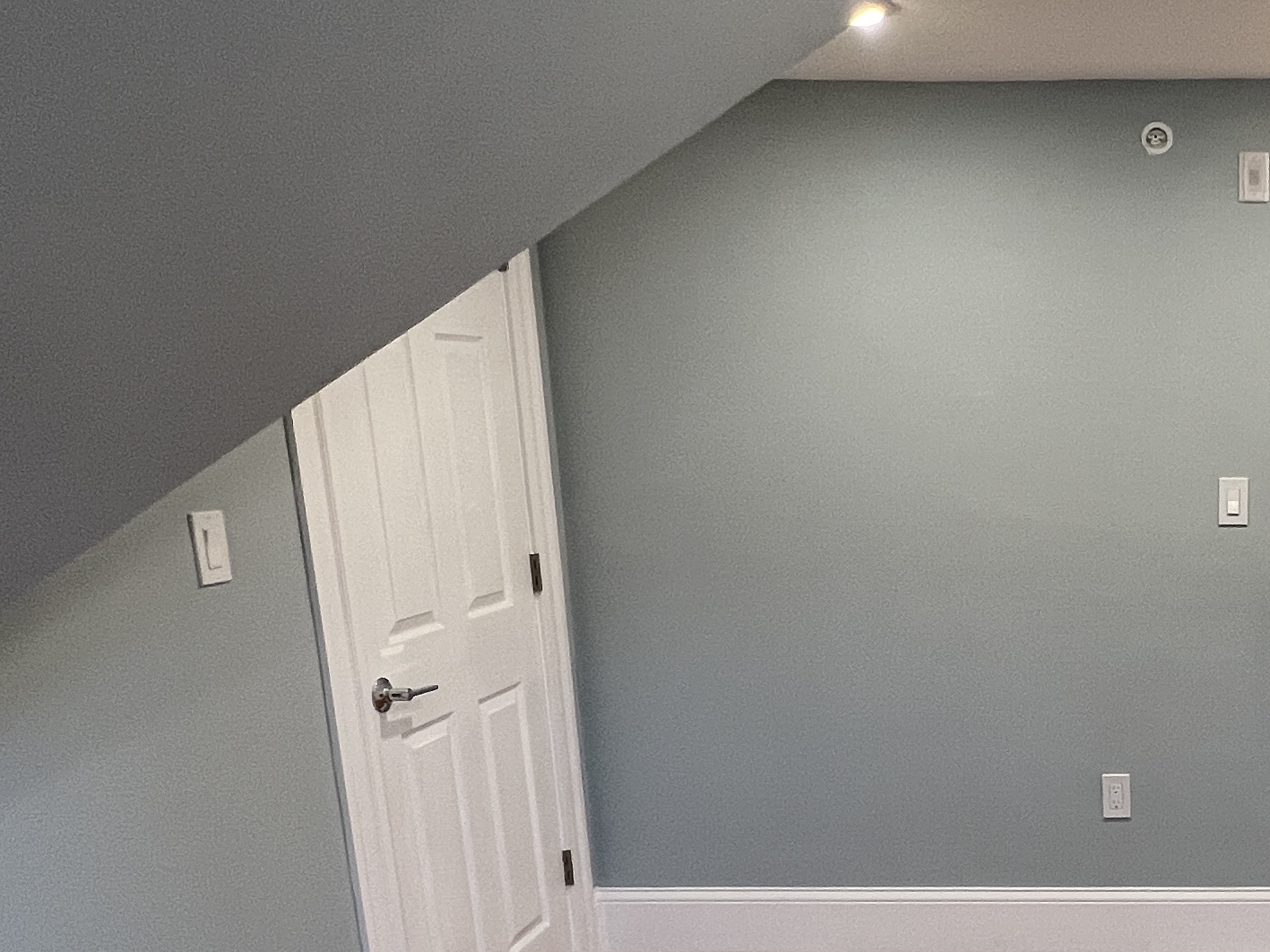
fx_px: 1357
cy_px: 707
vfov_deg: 37.7
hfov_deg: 44.1
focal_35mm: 37
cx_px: 1221
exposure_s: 1/120
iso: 160
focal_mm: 1.57
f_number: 1.8
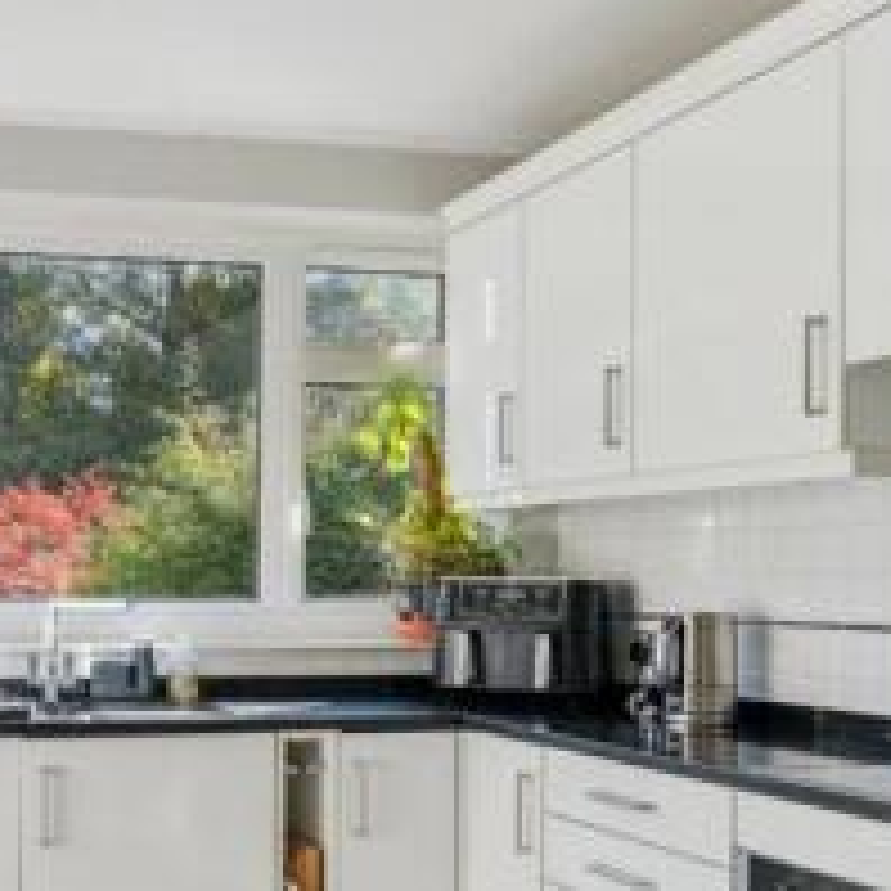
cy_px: 610
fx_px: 1310
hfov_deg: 34.9
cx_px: 50
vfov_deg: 37.1
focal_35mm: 45
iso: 1600
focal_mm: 16
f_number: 6.3
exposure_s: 1/200
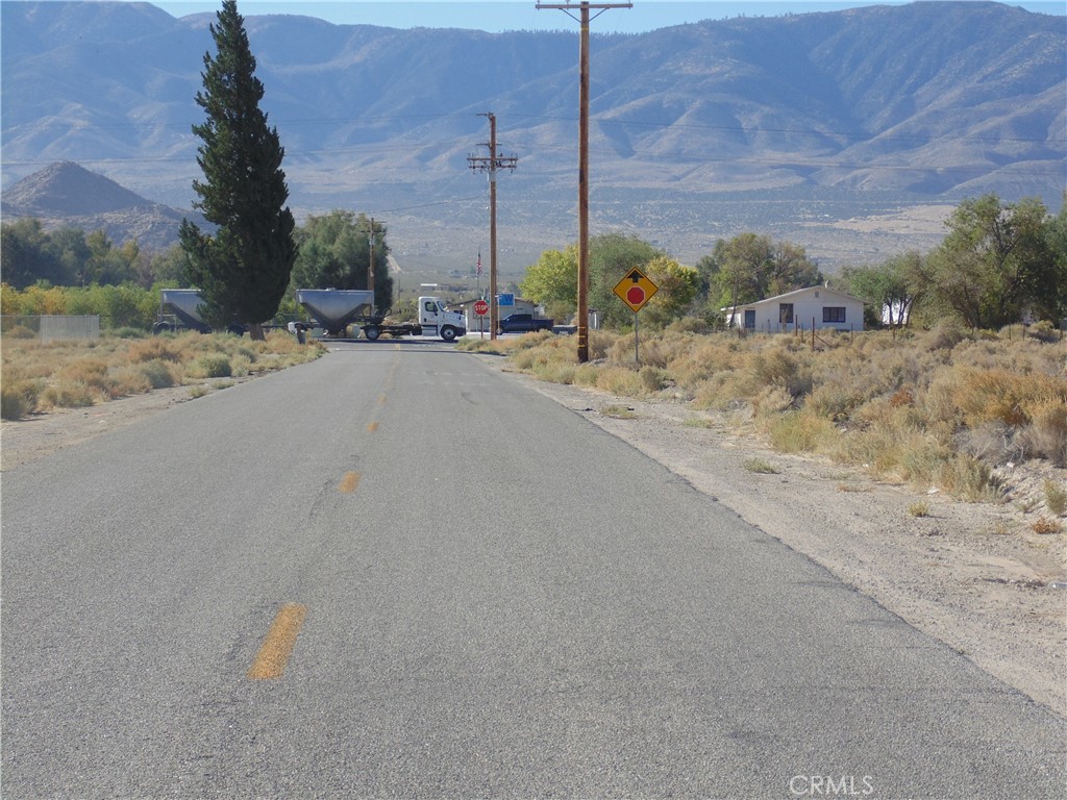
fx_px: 3021
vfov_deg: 15.1
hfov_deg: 20.0
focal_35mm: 98
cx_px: 534
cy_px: 400
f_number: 4.6
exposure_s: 1/800
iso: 80
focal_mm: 17.5
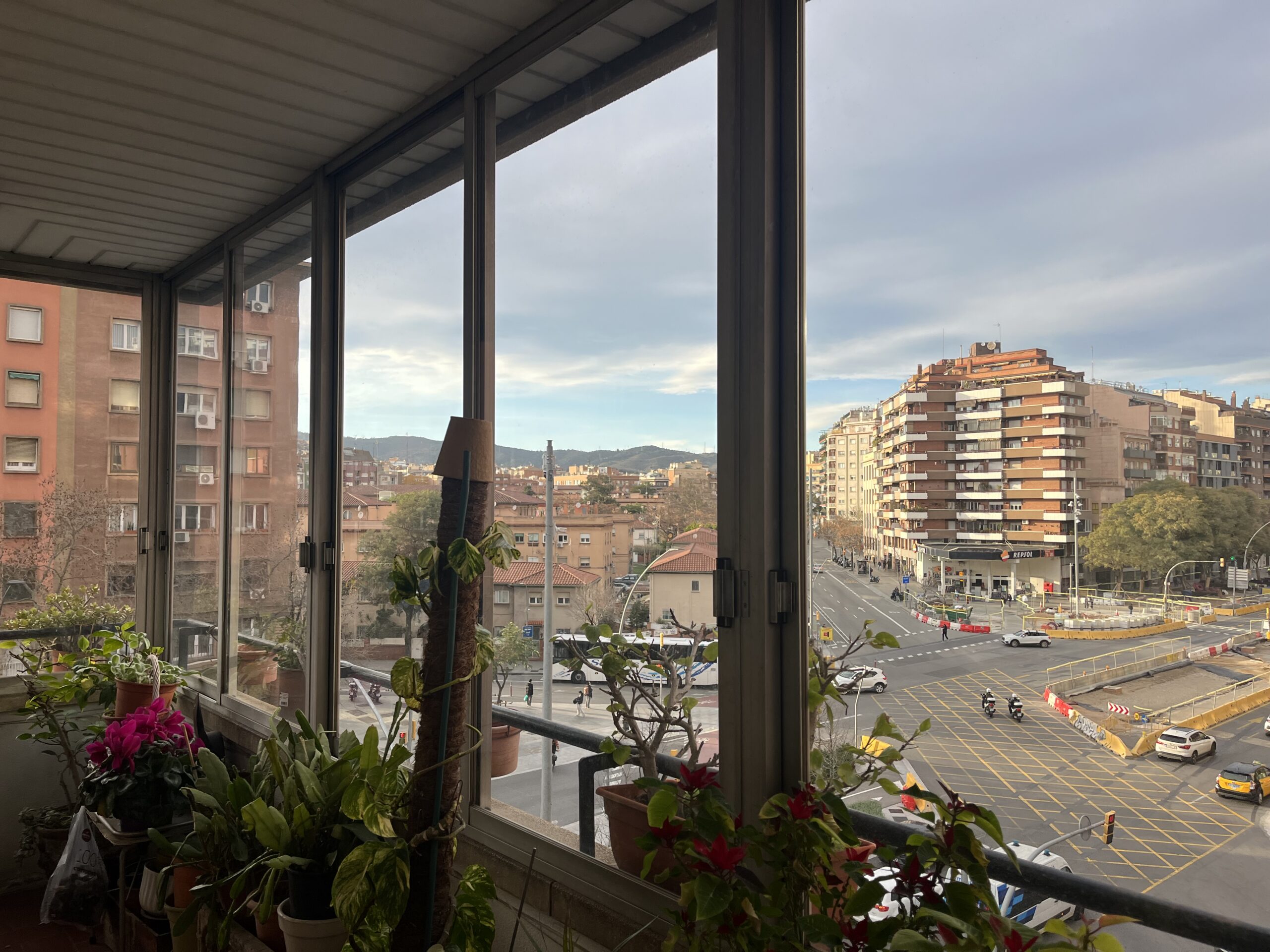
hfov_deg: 67.3
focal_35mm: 26
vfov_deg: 53.1
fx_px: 954
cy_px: 476
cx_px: 635
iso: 50
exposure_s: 1/975
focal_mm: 5.1
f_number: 1.6
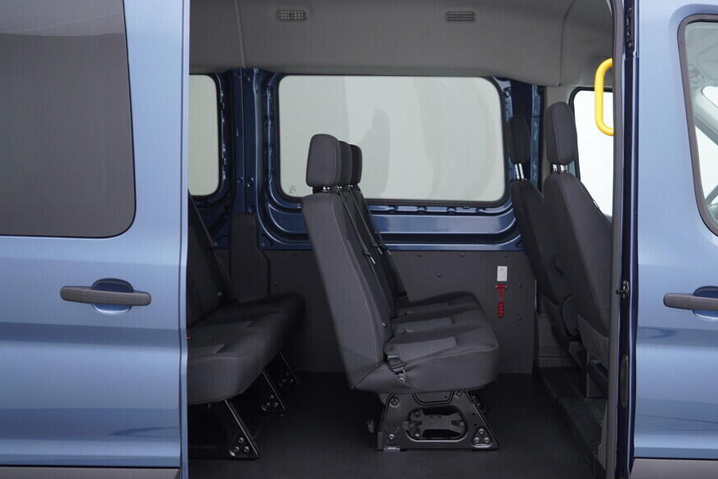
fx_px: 837
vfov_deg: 31.9
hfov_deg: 46.3
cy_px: 245
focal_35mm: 42
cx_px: 401
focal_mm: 24
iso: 125
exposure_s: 1/50
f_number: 3.2
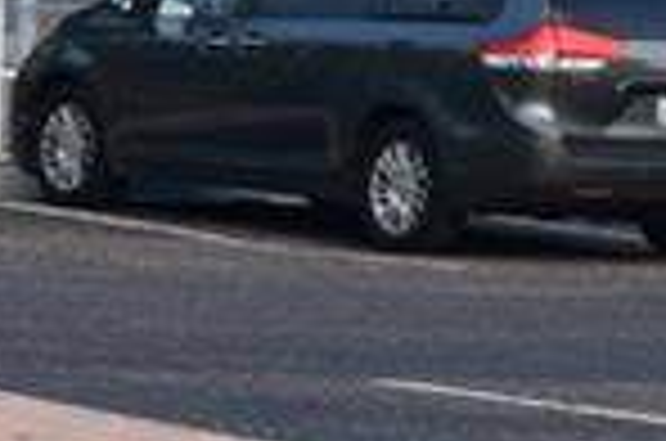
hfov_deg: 5.3
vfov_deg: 3.8
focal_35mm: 364
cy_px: 108
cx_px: -1332
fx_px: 6728
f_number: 10
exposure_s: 1/250
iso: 400
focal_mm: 35
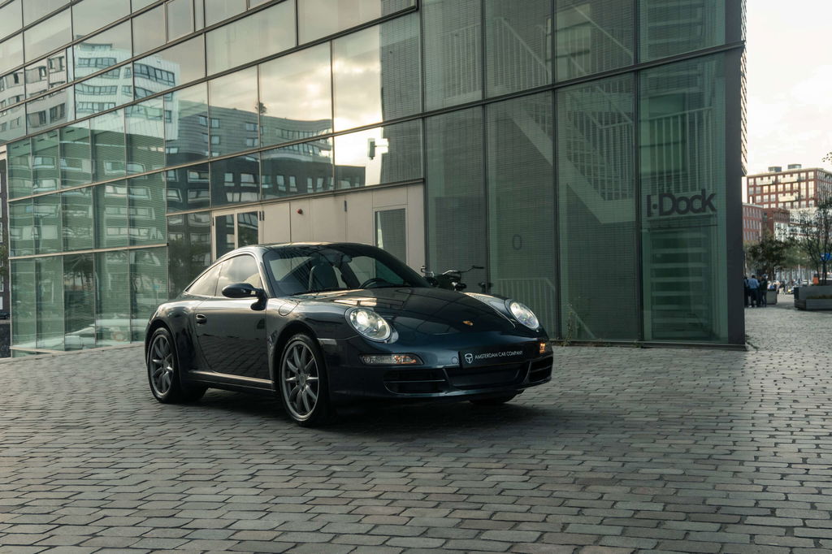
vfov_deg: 30.8
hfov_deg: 45.0
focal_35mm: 44
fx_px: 1005
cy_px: 277
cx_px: 416
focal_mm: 29
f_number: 4.8
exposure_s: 1/250
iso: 500
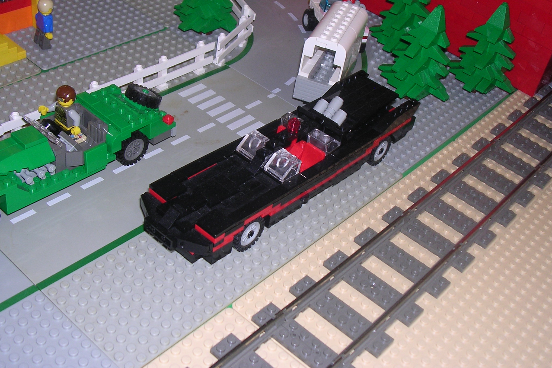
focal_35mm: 45
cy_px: 163
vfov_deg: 29.8
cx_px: 275
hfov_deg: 43.6
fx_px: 690
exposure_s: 1/60.1
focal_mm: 6.6
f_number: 3
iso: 100
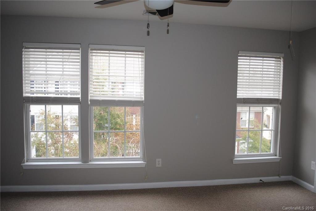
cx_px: 158
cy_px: 106
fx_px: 237
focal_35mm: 27
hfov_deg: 67.4
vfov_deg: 48.0
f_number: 3.5
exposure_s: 1/125
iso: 200
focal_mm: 18
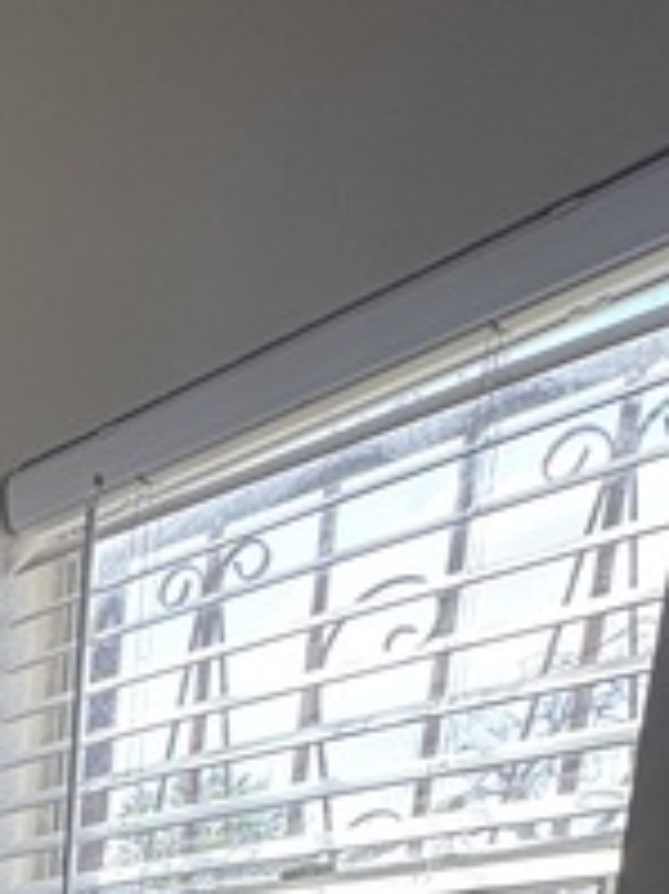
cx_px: -296
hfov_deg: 25.4
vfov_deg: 27.2
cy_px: 1379
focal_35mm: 45
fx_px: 1161
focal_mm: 2.22
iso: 50
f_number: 2.2
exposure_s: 1/99
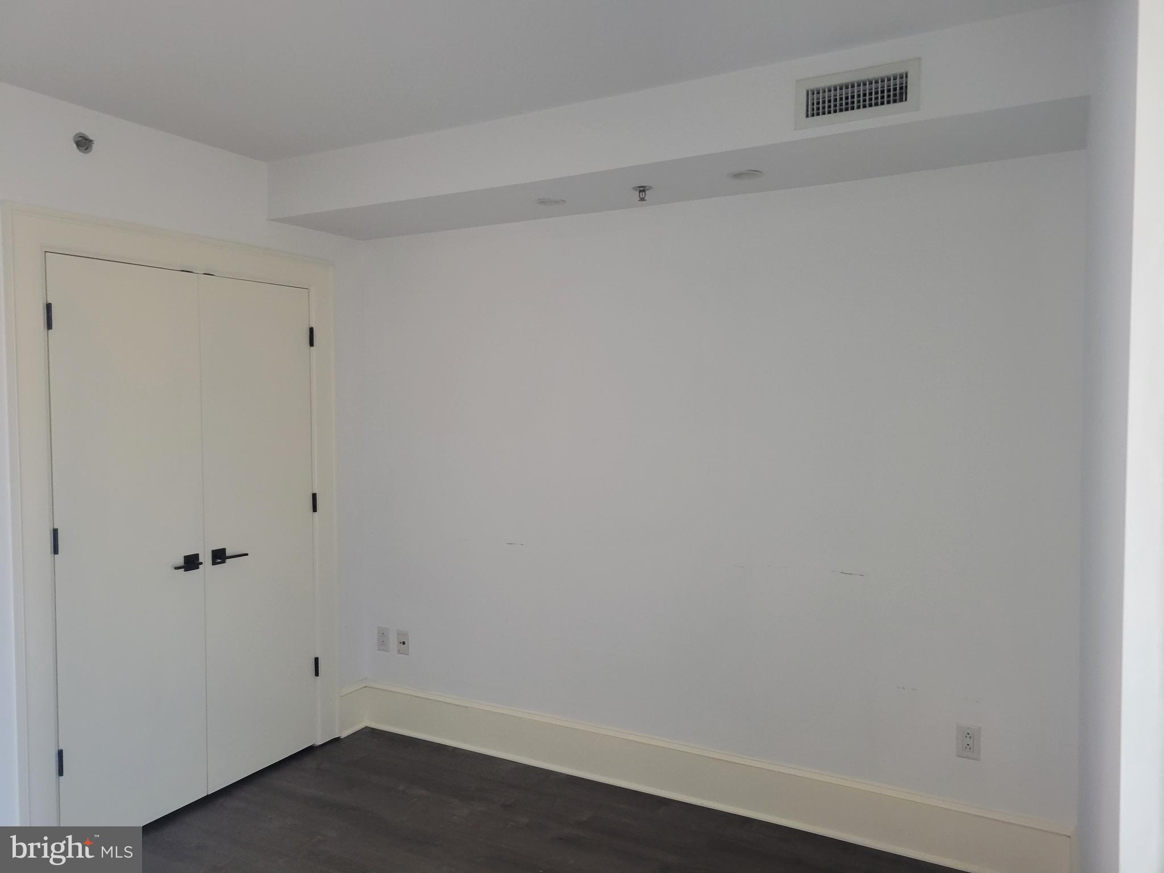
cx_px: 582
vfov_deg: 53.1
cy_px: 436
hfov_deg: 67.3
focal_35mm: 26
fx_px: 874
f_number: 1.8
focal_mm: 5.4
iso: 250
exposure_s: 1/40
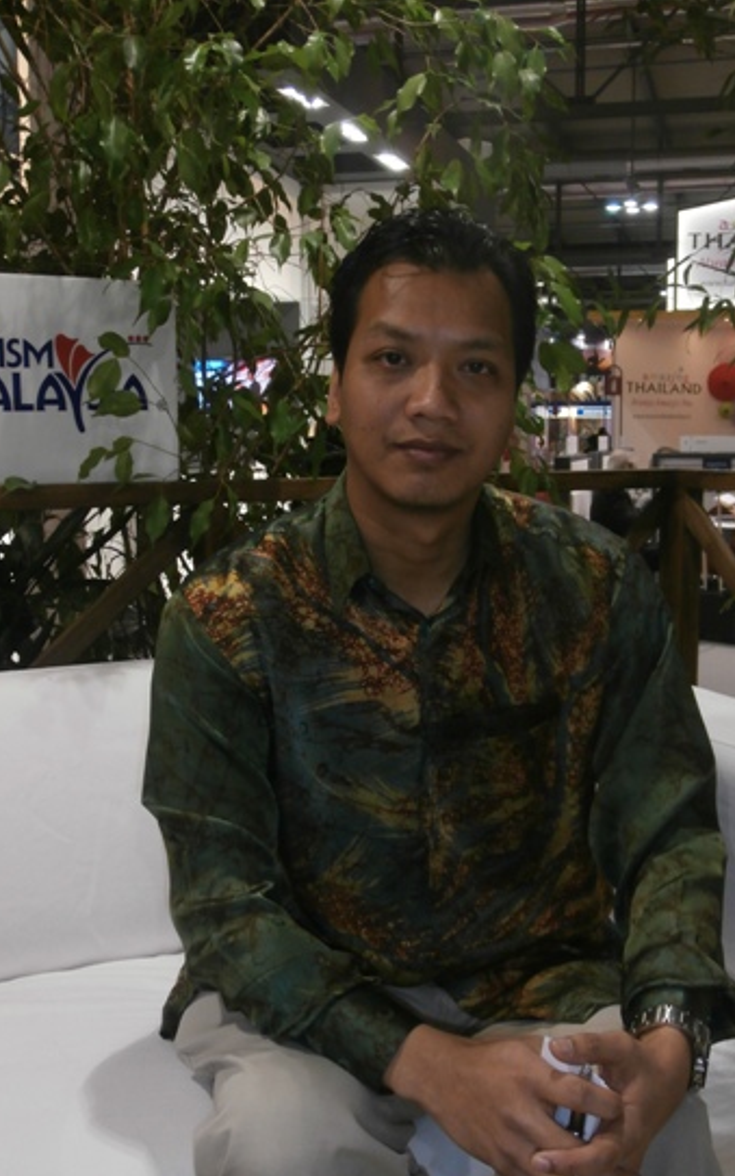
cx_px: 403
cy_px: 597
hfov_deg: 31.2
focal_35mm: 41
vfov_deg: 48.2
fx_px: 1313
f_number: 3.9
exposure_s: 1/40
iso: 200
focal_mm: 6.67
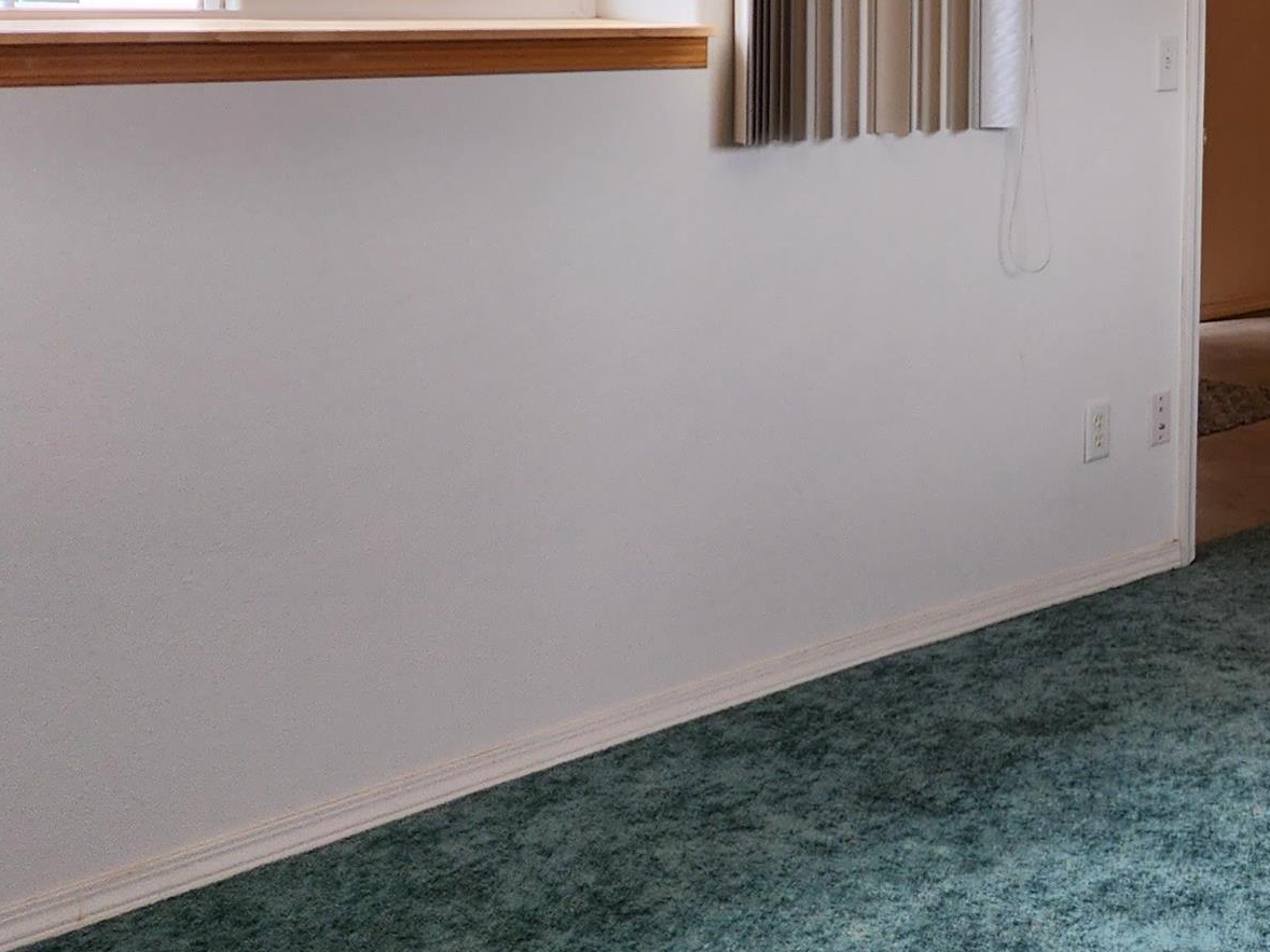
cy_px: 78
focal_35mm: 60
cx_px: 1343
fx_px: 2201
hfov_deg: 29.5
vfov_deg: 23.7
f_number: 1.8
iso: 100
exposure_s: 1/180
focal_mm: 6.4
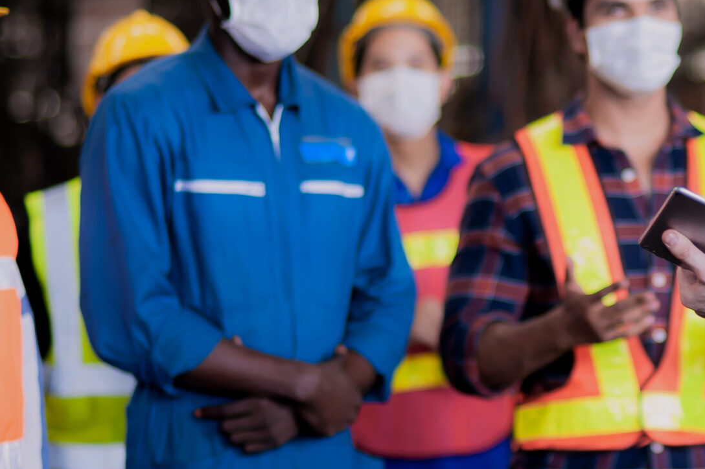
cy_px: 208
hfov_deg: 10.3
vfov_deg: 6.9
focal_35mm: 200
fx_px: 3914
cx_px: 559
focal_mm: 85
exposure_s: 1/200
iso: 640
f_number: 2
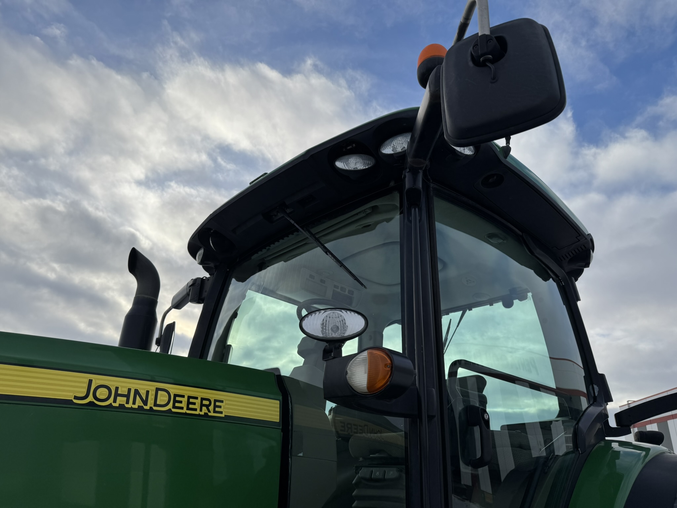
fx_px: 469
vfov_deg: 56.8
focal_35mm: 24
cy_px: 254
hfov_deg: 71.6
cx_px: 338
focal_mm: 6.76
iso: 80
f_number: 1.78
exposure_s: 1/4950
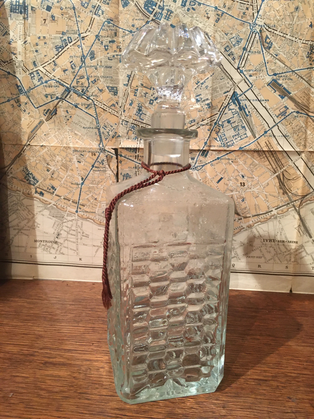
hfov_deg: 48.2
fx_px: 351
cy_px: 210
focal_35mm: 29
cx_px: 157
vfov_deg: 61.7
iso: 200
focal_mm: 4.15
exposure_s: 1/17
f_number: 2.2
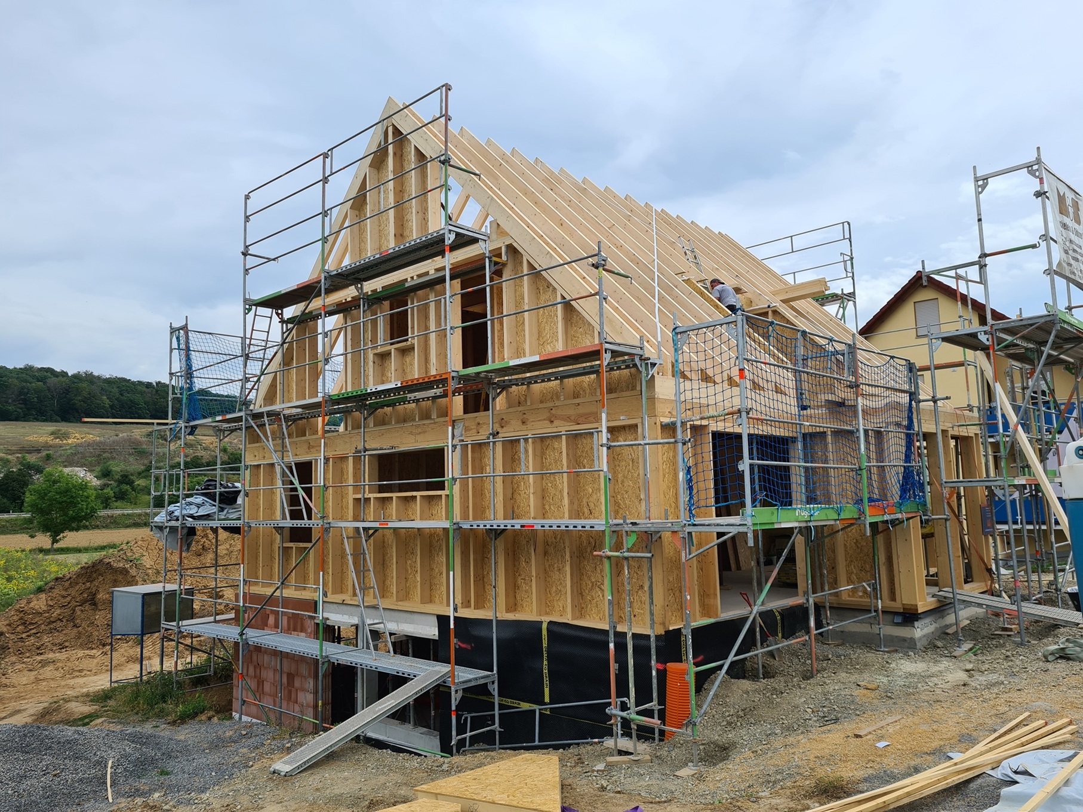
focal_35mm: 26
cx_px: 542
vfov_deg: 53.1
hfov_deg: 67.3
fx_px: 813
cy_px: 406
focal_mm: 5.4
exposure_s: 1/2640
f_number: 1.8
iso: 50
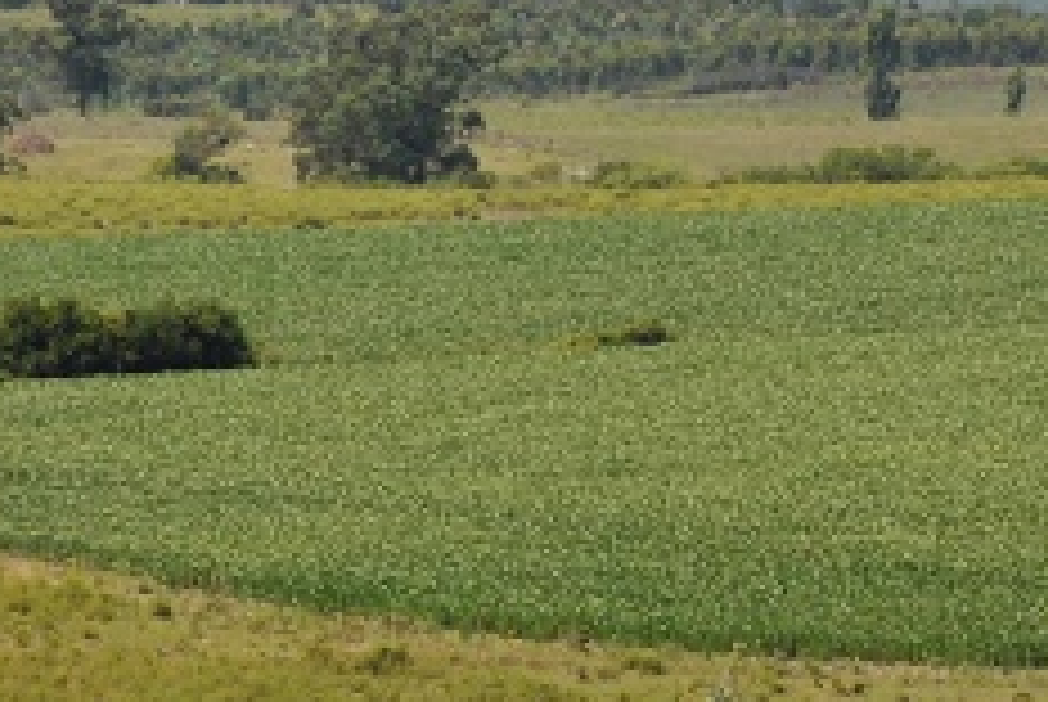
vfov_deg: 1.8
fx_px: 21773
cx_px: 2056
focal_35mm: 747
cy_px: -176
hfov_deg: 2.7
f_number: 5.6
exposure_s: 1/500
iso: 100
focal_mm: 120
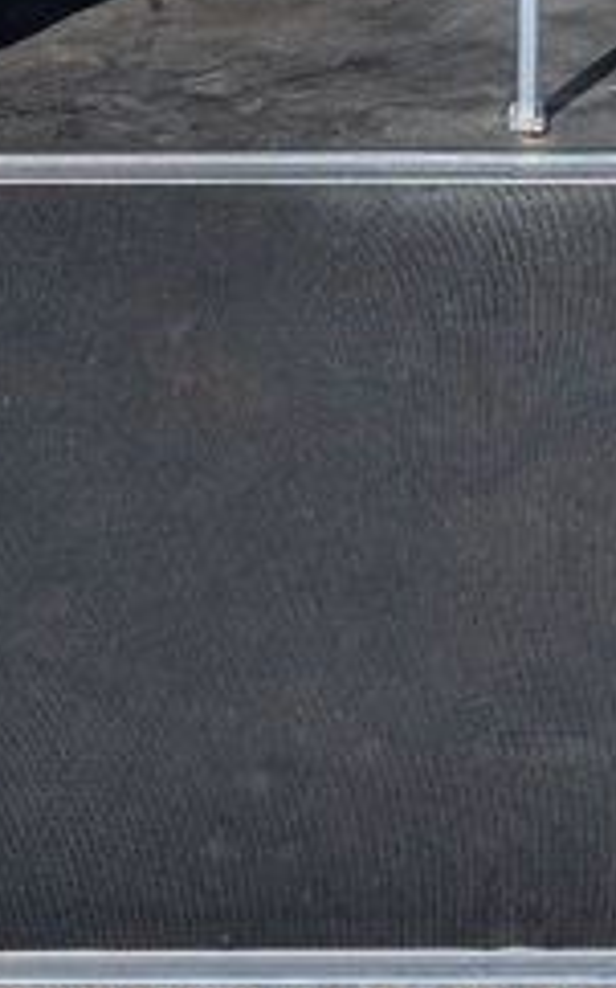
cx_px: 522
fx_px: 2904
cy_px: -382
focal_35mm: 108
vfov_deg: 17.7
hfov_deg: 12.0
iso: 19
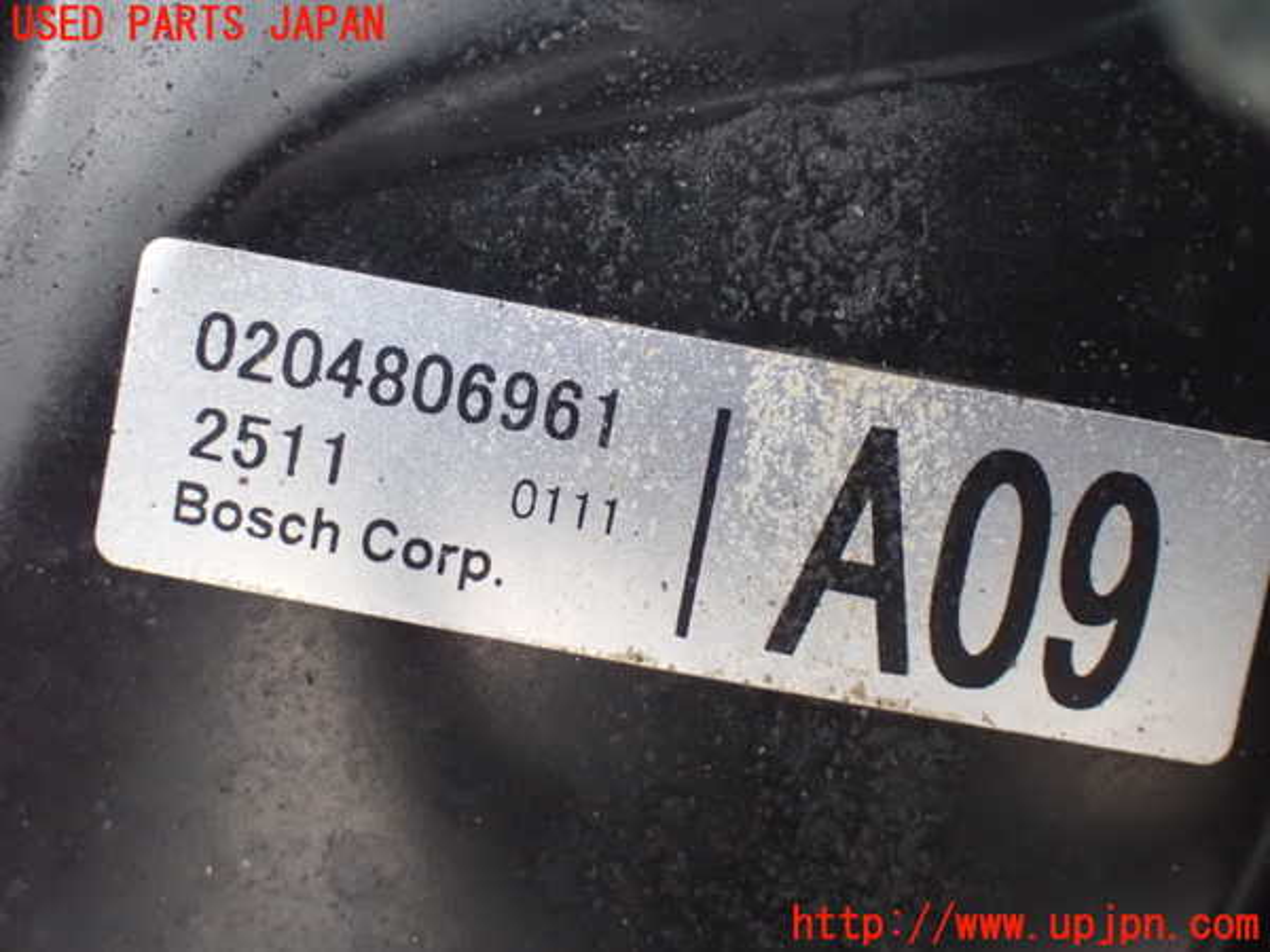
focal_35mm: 71
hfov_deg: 27.4
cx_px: 635
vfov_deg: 20.7
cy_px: 476
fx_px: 2605
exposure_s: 1/60
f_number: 3.9
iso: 1600
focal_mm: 12.73
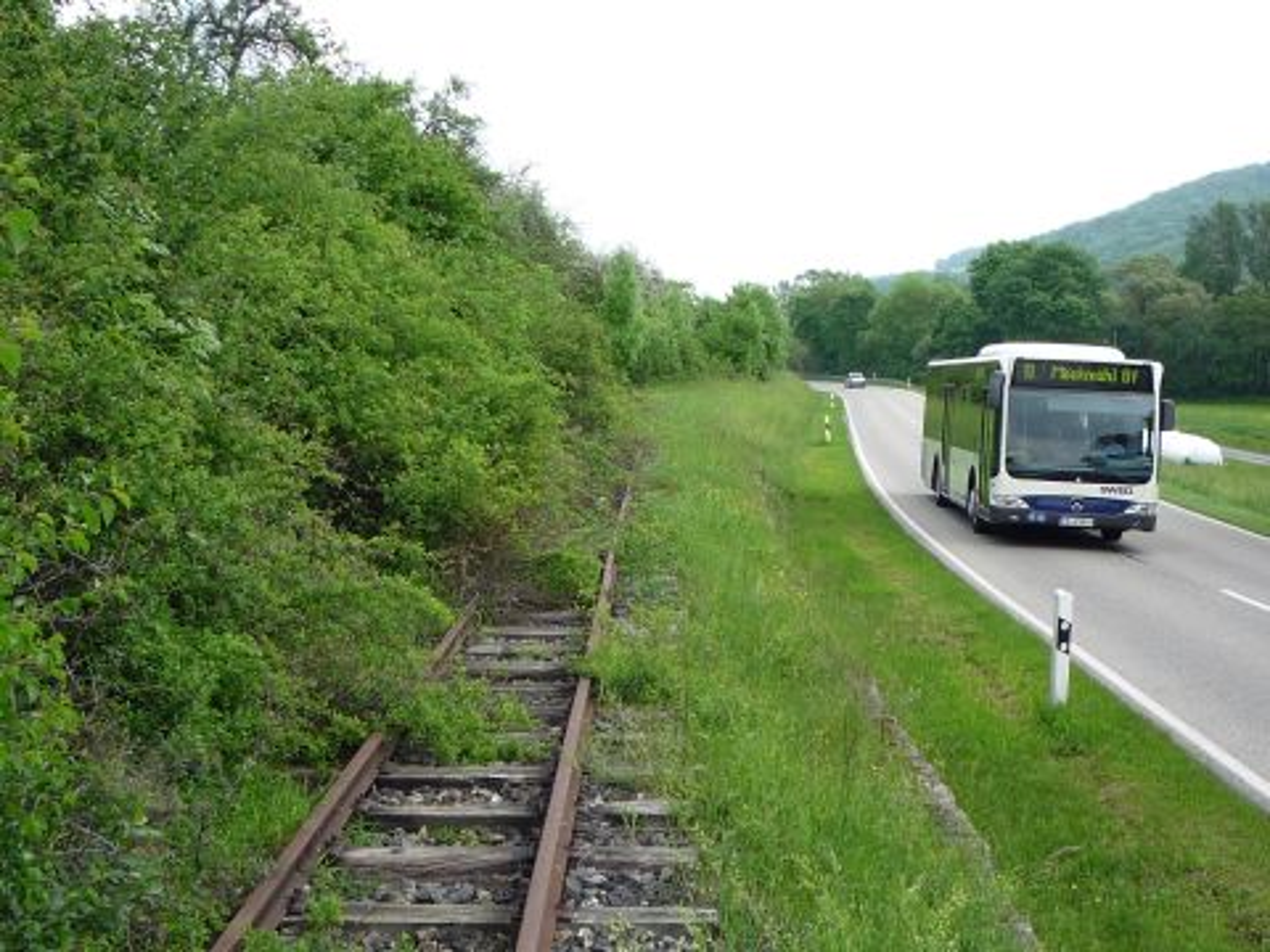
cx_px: 635
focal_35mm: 52
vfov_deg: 28.0
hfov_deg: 36.8
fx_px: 1908
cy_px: 476
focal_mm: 5.3
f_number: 4
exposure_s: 1/250
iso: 100
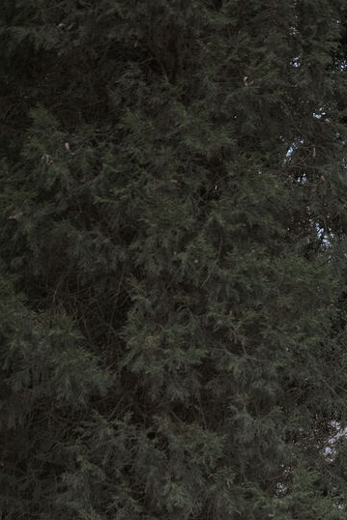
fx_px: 2962
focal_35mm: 205
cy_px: 625
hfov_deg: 6.6
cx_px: 483
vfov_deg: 9.9
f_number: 2.8
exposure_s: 1/200
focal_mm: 70
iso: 100
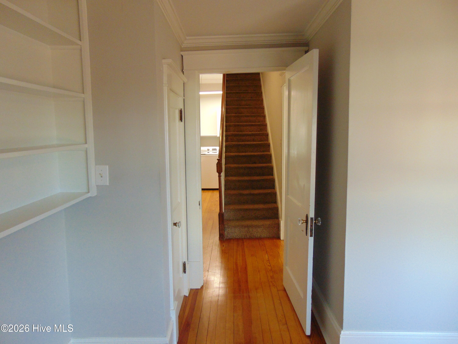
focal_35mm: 25
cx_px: 229
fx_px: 331
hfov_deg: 69.4
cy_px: 172
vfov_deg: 54.9
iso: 250
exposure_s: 1/30
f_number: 3
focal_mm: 4.5
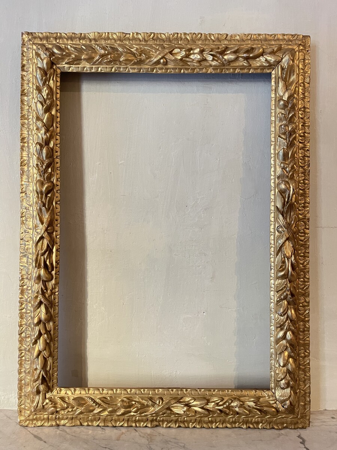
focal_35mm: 26
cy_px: 225
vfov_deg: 67.3
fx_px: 337
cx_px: 168
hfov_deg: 53.1
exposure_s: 1/33
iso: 500
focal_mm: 4.2
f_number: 1.6
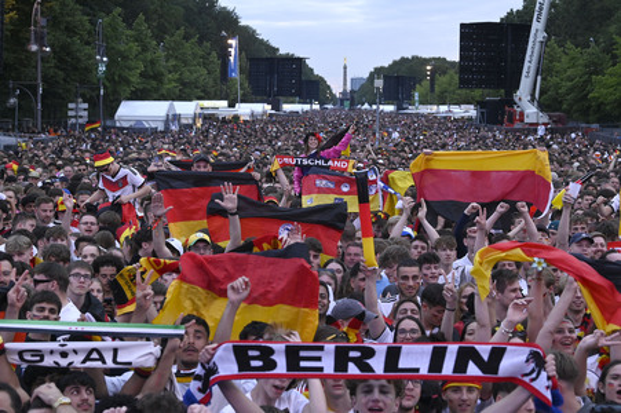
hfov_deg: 24.8
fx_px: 1413
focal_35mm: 82
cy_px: 206
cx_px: 310
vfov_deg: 16.6
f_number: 7.1
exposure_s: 1/800
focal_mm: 82
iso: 4000
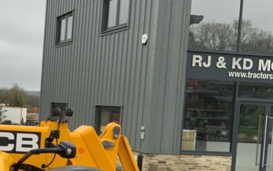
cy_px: 133
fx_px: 588
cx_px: -36
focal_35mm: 79
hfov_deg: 24.2
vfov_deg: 16.4
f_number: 1.8
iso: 16
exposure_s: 1/486
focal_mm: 3
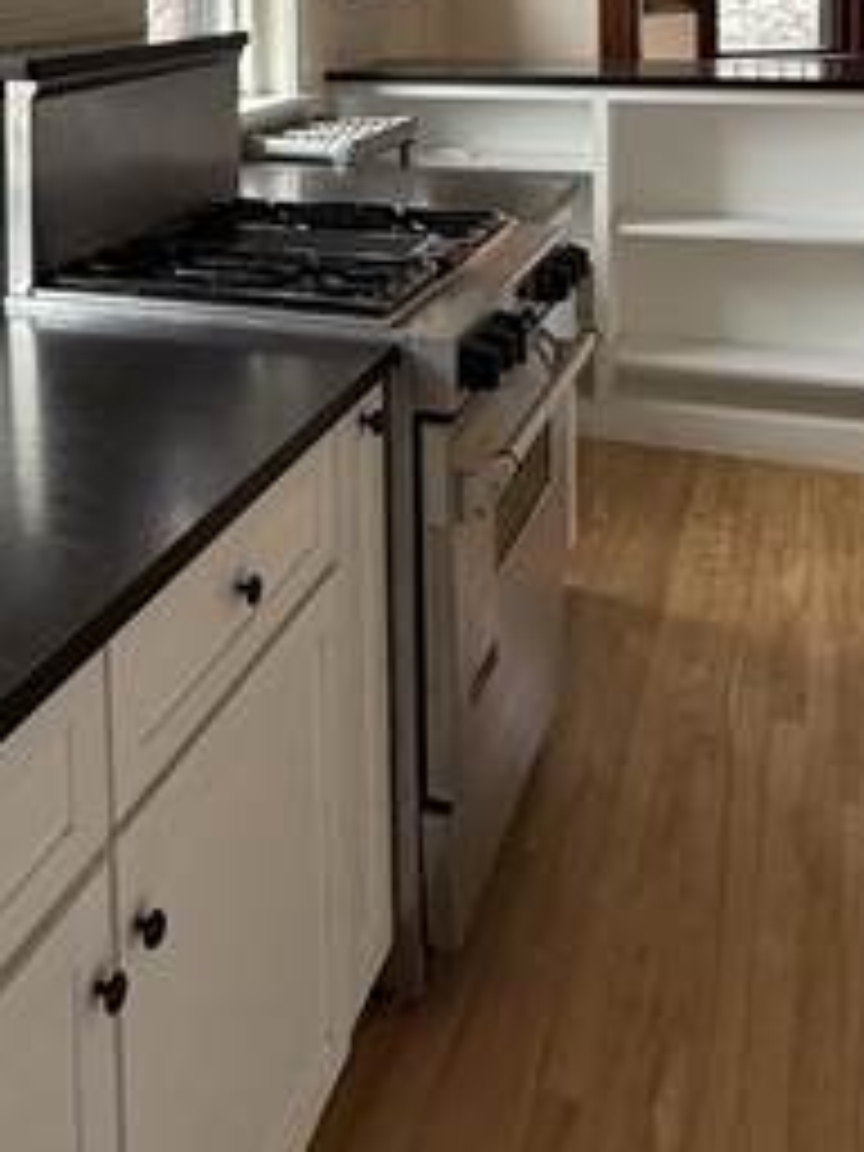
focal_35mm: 42
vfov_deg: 40.2
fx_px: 1398
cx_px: 212
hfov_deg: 33.6
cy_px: 45
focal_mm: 2.22
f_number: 2.2
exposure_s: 1/99
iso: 125
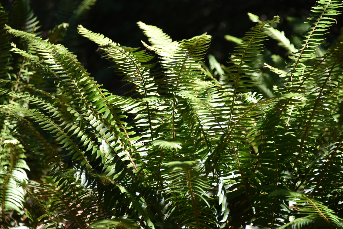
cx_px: 172
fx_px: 1429
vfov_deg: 9.2
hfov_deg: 13.7
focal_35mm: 150
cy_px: 114
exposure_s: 1/320
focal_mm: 150
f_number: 5.6
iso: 560
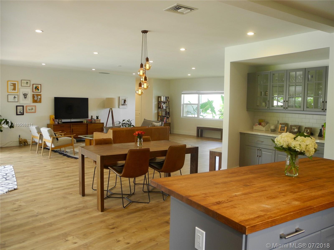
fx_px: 270
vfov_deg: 49.7
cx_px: 167
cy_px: 125
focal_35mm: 28
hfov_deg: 63.4
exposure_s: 1/30
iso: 134
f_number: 2.8
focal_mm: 6
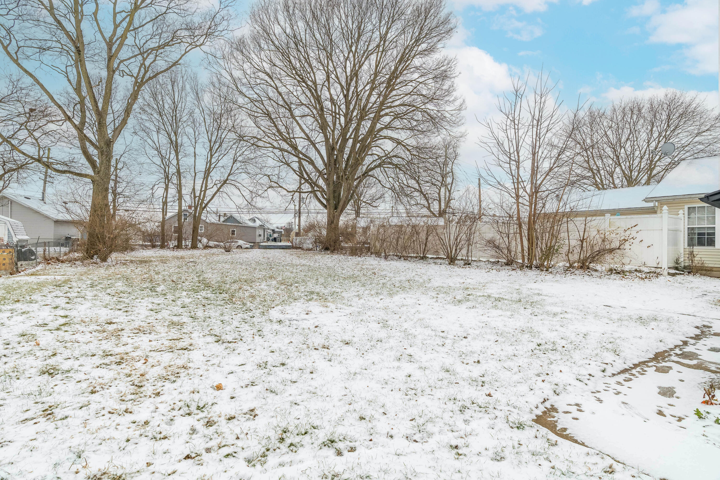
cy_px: 240
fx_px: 320
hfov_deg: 96.7
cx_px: 360
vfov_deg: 73.7
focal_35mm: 16
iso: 500
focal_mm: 16
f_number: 8
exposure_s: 1/800
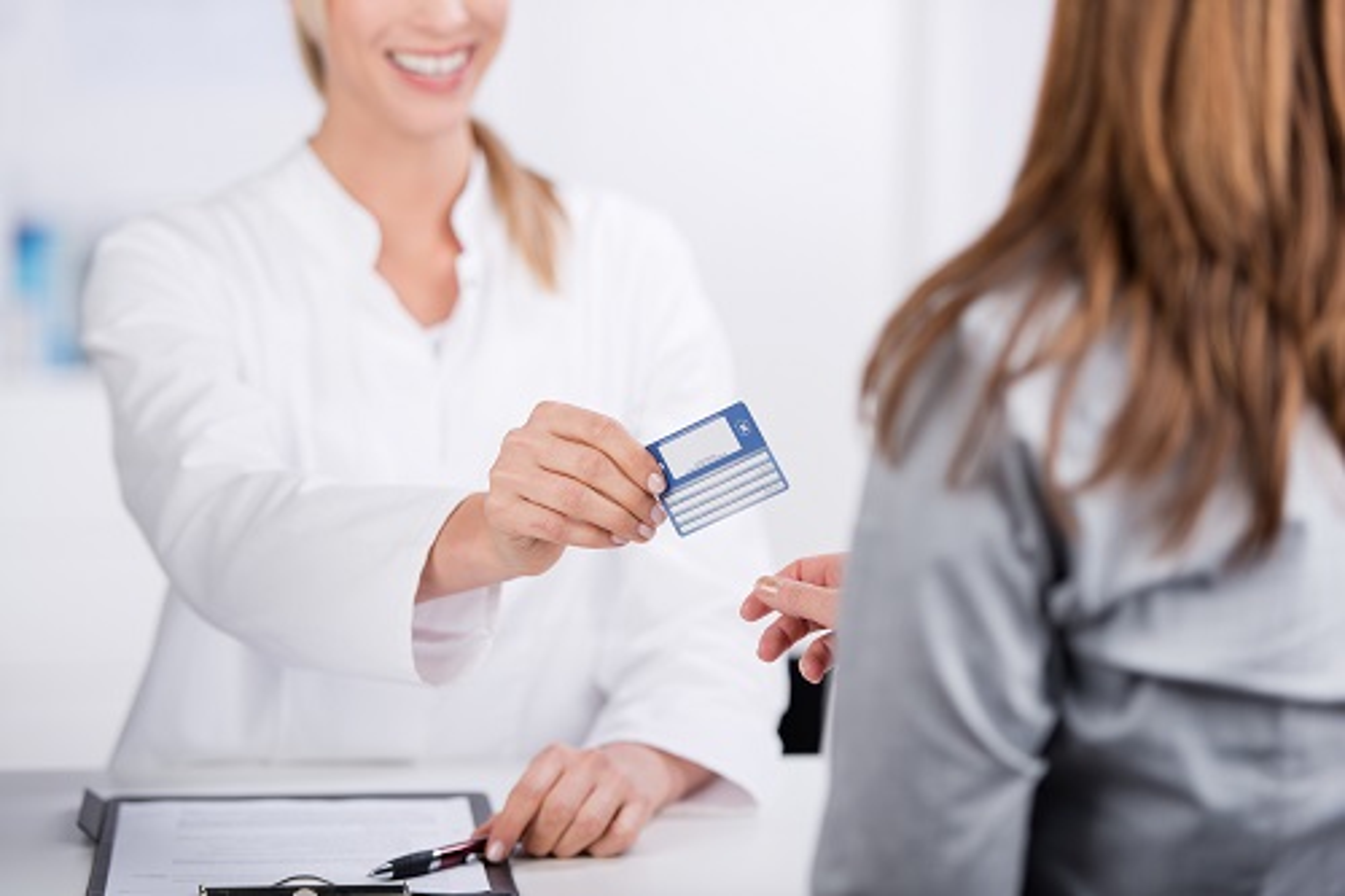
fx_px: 4556
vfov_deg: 11.2
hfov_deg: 16.8
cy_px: 448
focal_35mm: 122
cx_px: 672
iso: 100
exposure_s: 1/200
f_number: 3.2
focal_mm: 122
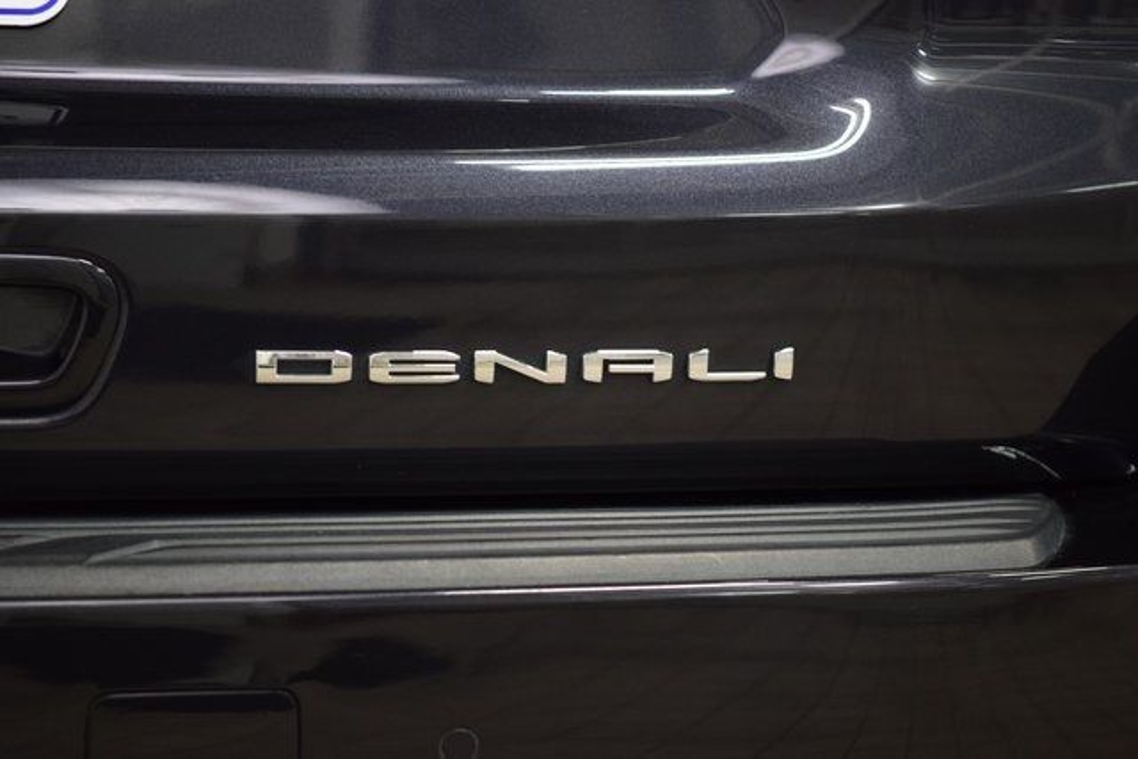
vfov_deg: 13.0
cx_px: 569
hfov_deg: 19.5
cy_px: 380
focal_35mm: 105
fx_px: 3320
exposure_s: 1/80
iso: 1600
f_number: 2.8
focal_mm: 70
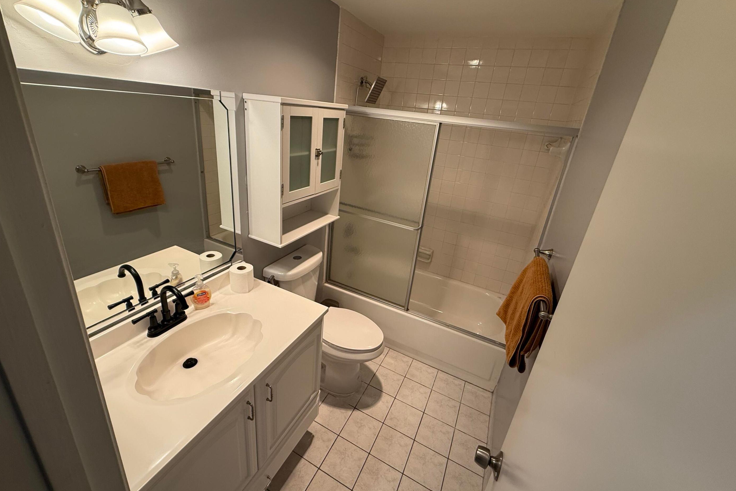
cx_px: 368
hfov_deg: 100.4
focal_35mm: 15
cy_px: 222
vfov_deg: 77.1
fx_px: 307
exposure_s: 1/120
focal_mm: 2.22
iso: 100
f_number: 2.2
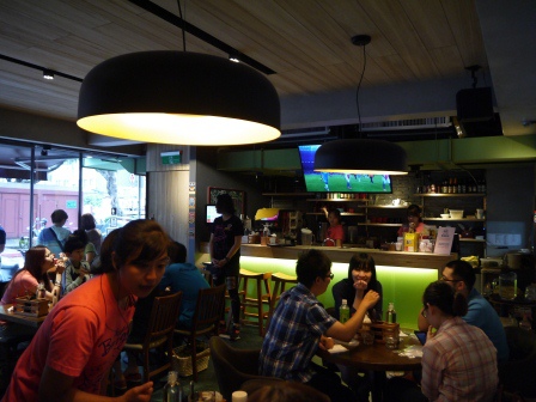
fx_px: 434
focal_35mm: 28
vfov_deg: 49.7
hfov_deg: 63.4
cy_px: 201
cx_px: 268
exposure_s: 1/60
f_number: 3.5
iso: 800
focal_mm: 14
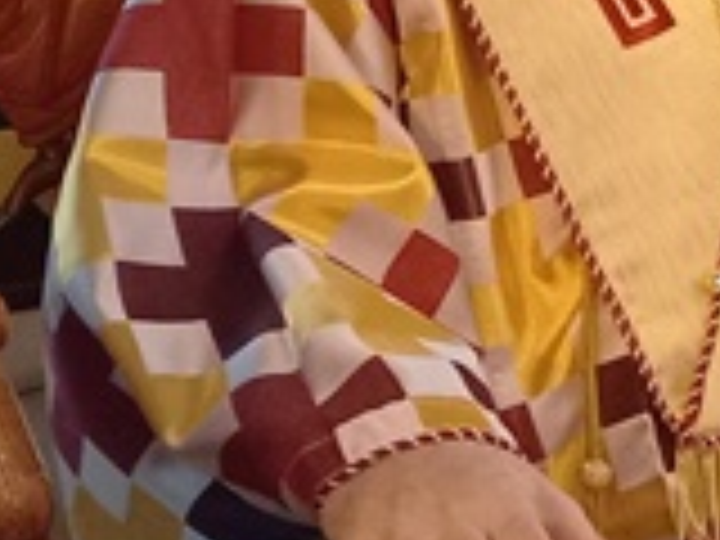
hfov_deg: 13.2
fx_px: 2766
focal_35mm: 133
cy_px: 90
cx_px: 1359
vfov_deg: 11.1
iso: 1000
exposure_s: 1/16.7
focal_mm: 4.6
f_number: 2
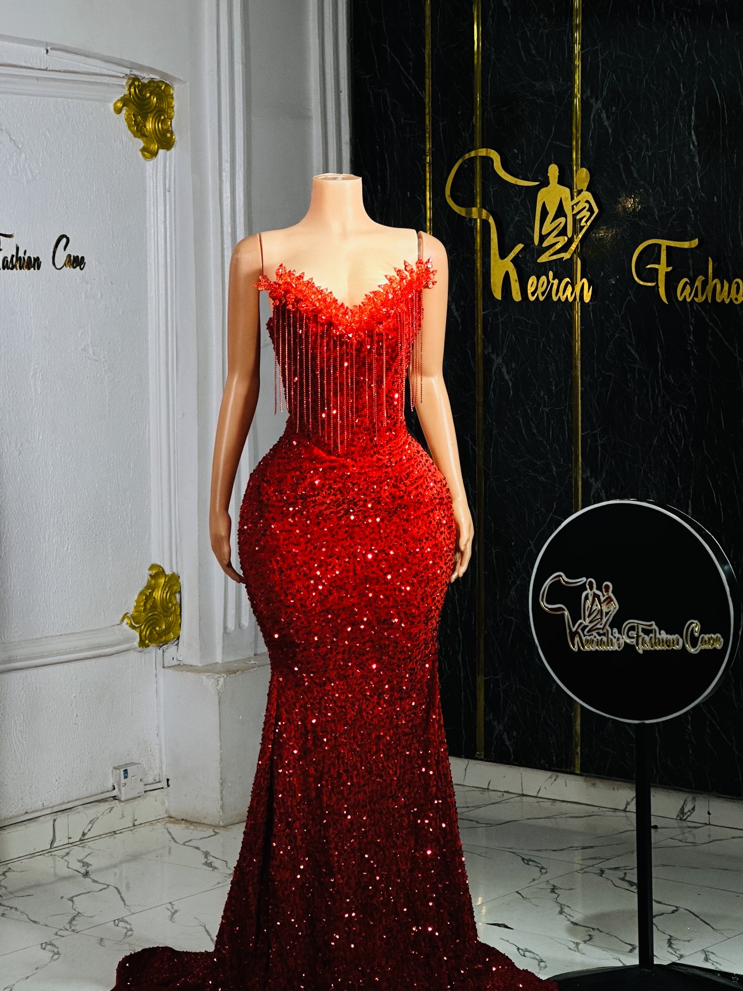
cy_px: 530
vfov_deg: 21.8
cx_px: 324
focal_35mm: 90
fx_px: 2575
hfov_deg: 16.4
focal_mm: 9
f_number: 2.8
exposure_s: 1/121
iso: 50
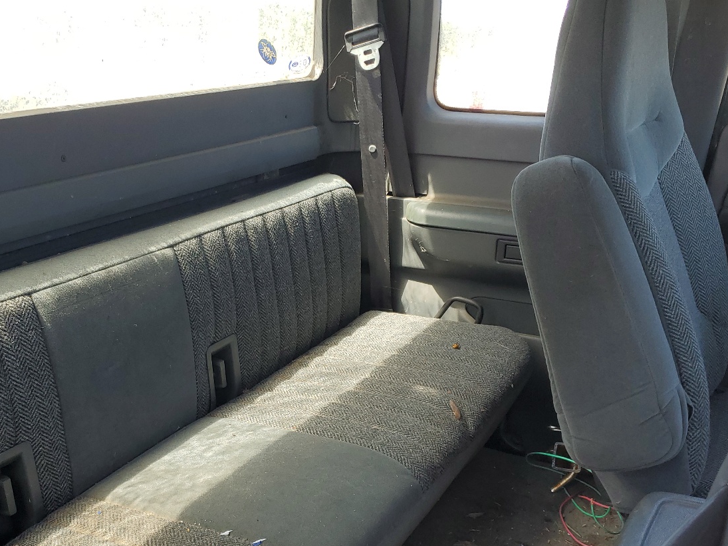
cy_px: 388
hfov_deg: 48.6
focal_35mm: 38
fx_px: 799
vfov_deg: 37.1
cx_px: 285
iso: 50
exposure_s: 1/278
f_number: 1.5
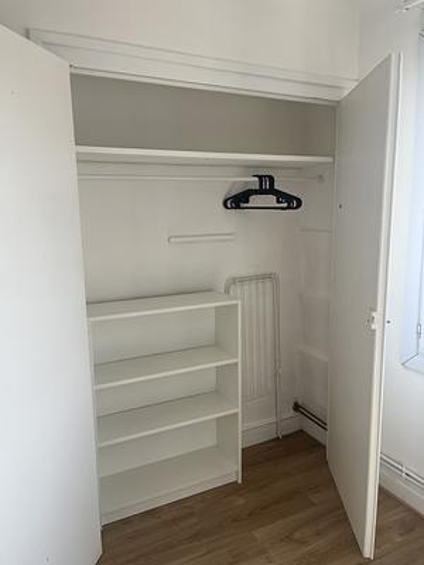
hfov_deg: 53.1
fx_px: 425
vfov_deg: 67.3
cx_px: 212
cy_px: 282
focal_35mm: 26
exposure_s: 1/369
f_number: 1.6
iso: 50
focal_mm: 5.1
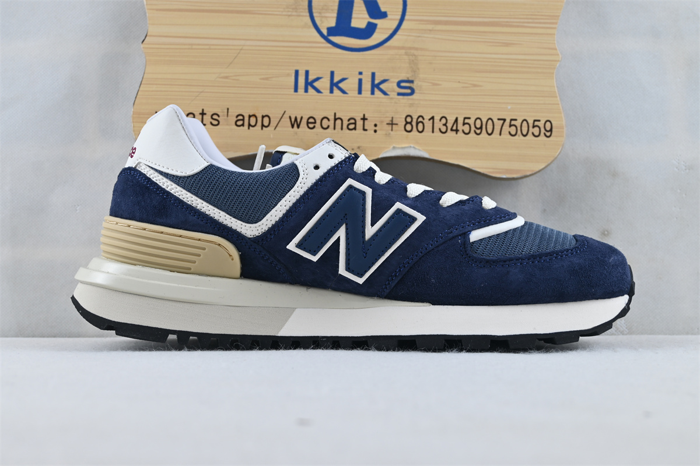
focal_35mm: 46
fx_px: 890
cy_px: 233
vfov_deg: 29.4
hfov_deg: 43.0
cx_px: 350
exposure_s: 1/50
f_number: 4.8
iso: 100
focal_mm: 30.5
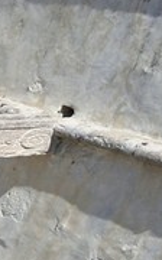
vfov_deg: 14.8
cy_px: 436
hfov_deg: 5.4
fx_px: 900
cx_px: -774
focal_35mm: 127
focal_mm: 14
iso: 200
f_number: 18
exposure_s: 1/200
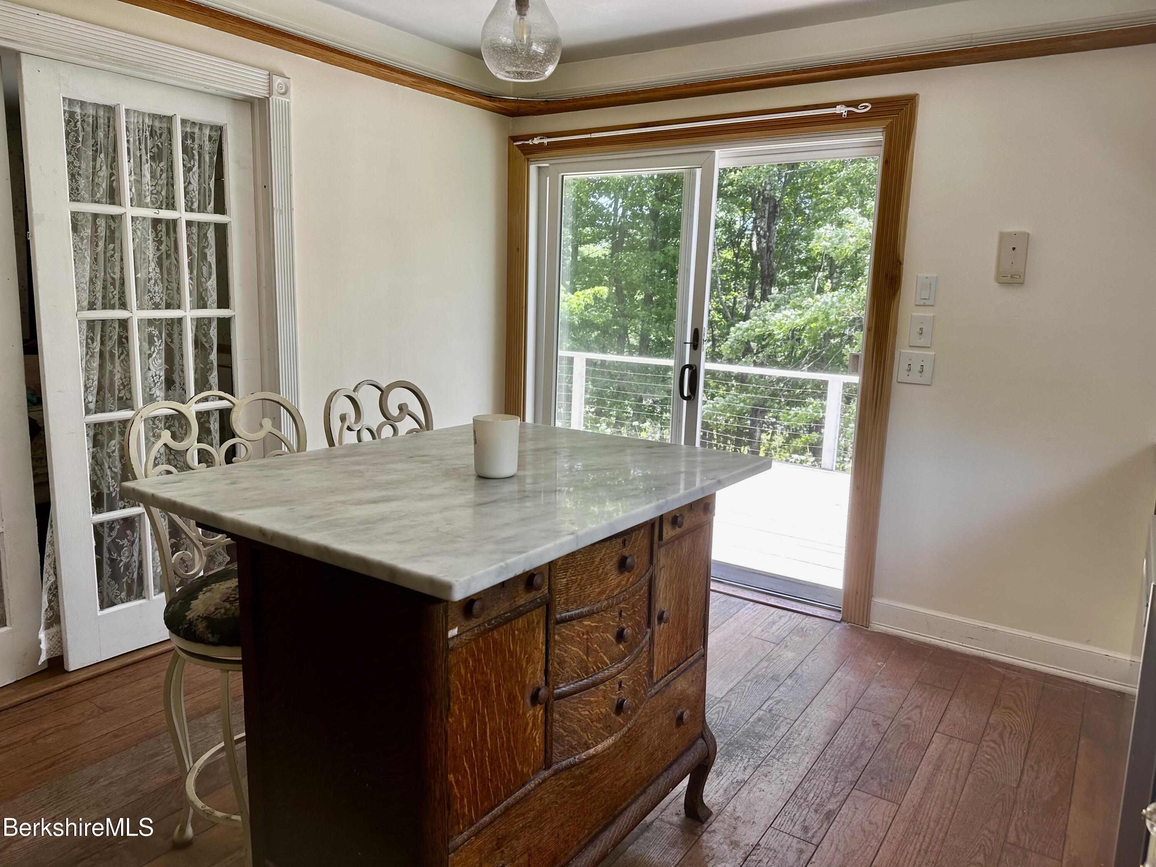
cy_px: 434
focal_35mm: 24
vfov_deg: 56.8
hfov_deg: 71.6
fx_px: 801
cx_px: 578
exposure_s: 1/160
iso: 64
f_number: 1.78
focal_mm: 6.86
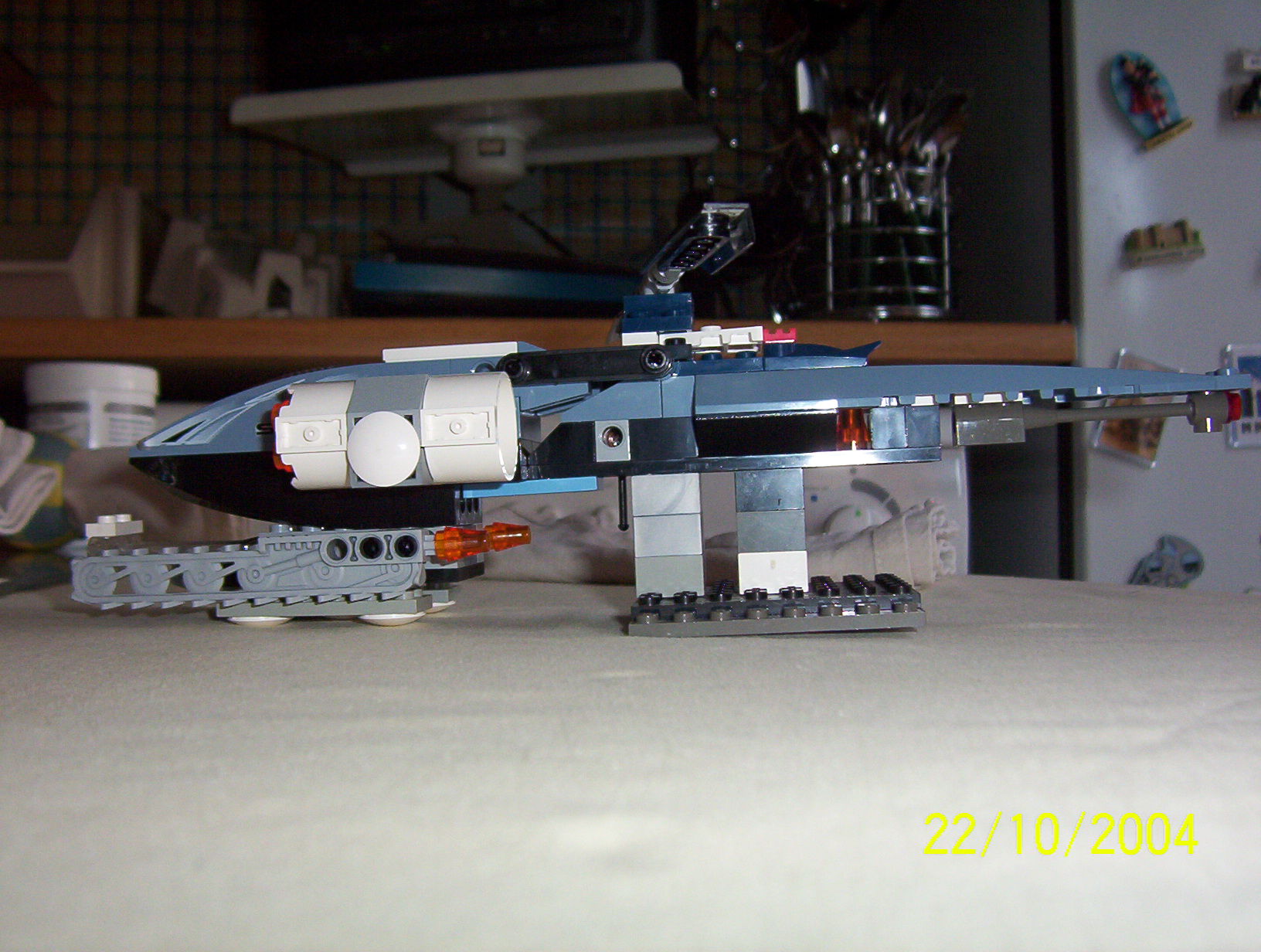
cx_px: 630
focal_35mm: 36
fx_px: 1315
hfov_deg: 51.2
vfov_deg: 39.8
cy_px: 476
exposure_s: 1/30
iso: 140
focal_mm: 5.54
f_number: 2.76
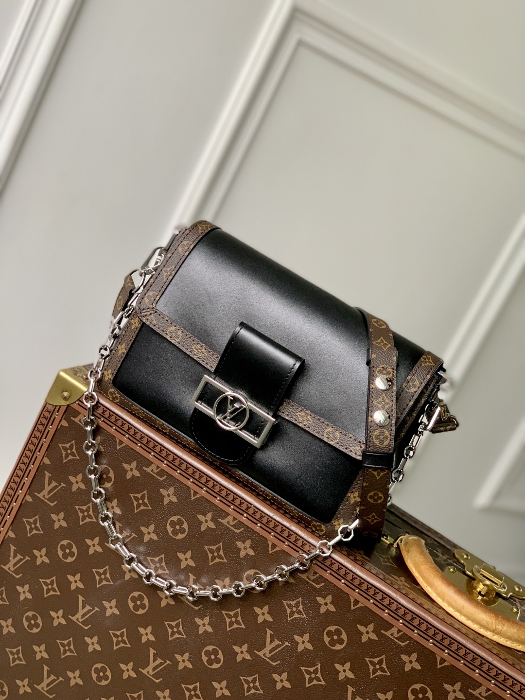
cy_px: 350
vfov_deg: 36.8
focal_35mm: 52
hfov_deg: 28.0
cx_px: 262
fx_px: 1052
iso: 125
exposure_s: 1/90
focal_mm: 6
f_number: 2.4
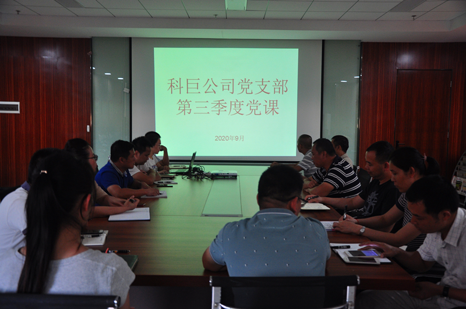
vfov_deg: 35.4
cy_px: 154
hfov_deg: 51.3
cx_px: 233
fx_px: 485
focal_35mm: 38
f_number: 4
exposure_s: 1/30
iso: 500
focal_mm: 25
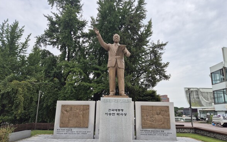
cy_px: 73
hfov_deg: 72.5
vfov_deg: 49.3
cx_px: 116
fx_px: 155
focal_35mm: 25
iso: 25
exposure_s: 1/1224
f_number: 1.8
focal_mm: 5.4
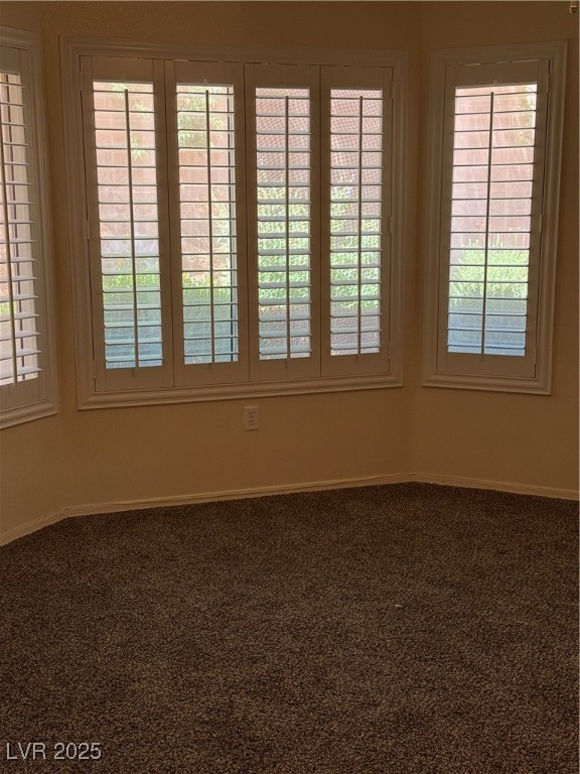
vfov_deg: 39.7
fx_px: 1072
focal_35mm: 48
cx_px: 290
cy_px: 387
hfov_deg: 30.3
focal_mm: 6.76
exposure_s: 1/60
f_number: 1.78
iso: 125
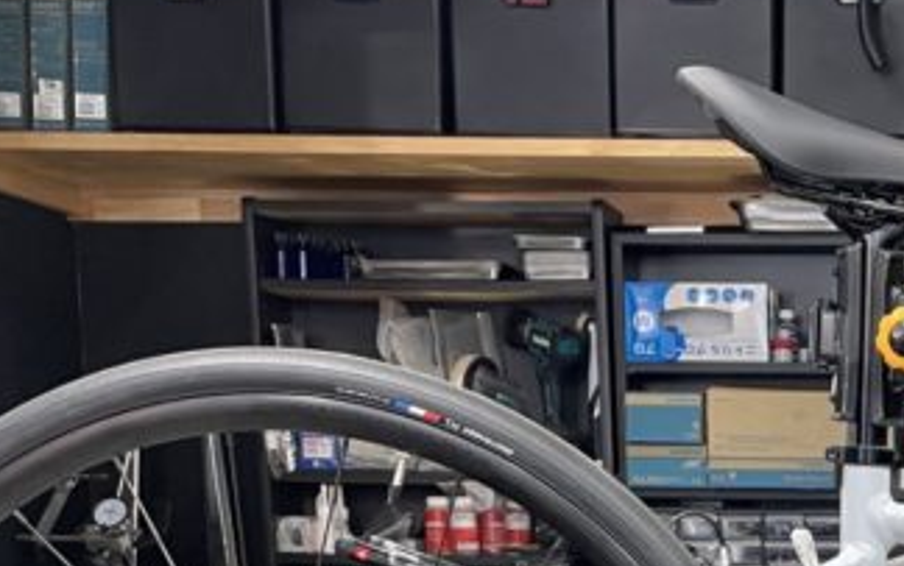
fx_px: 2145
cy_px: 898
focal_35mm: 87
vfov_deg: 13.9
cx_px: 1049
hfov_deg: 22.2
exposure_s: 1/50
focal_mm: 4.2
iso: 80
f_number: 1.6
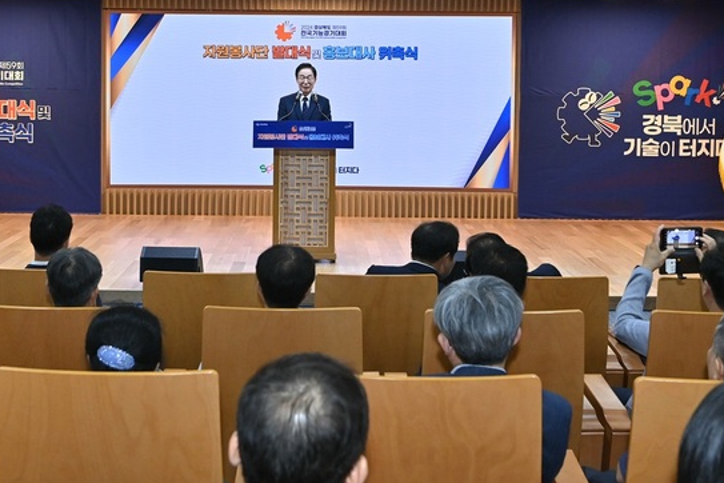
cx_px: 308
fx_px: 1166
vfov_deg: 23.2
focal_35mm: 58
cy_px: 127
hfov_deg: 34.4
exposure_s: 1/200
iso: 3200
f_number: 5.6
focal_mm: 35
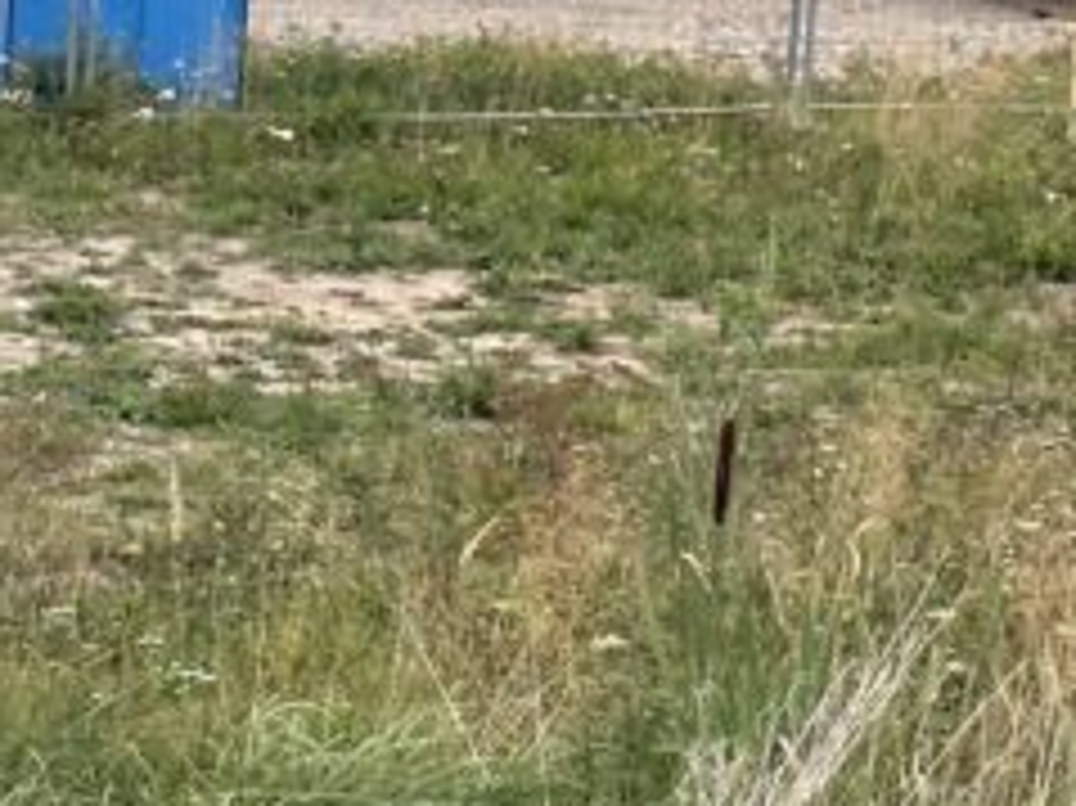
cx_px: 860
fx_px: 6400
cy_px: -468
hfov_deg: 9.6
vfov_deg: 7.1
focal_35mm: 206
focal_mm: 6.86
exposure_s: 1/2203
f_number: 1.78
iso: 64
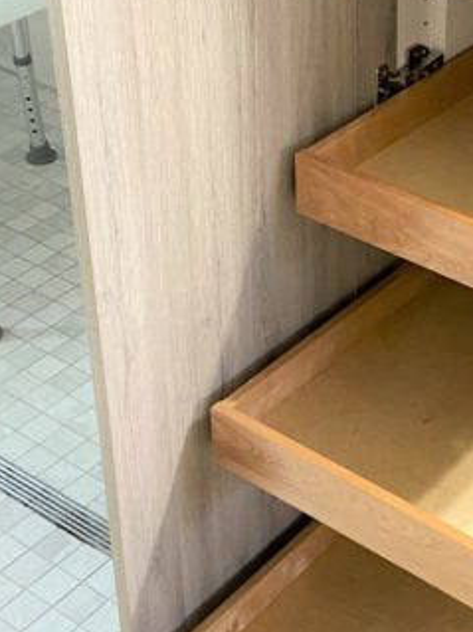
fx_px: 1386
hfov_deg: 18.9
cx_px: 453
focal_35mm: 76
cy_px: 167
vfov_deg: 25.4
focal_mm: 4.25
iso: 400
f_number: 1.8
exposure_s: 1/60
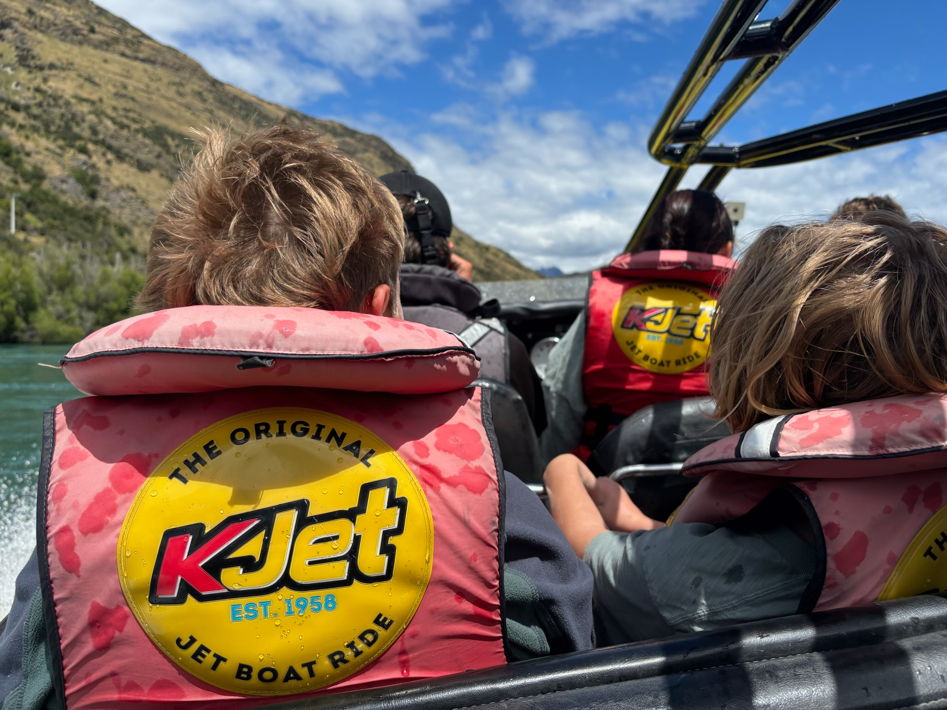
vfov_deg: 53.1
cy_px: 355
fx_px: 711
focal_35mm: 26
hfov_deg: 67.3
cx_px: 474
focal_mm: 5.96
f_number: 1.6
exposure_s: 1/3788
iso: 50
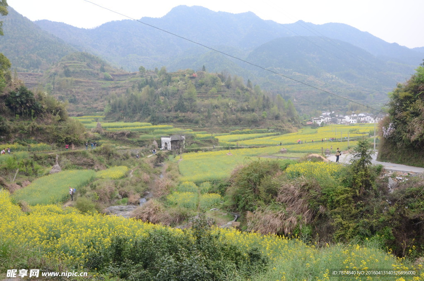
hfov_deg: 57.3
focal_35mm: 33
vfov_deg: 39.8
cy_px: 140
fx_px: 388
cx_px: 212
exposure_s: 1/200
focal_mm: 22
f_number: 7.1
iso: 320
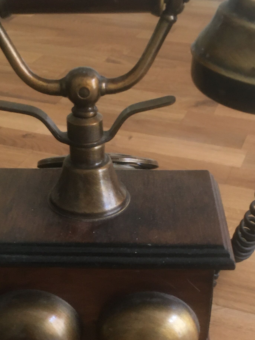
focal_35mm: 64
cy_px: 232
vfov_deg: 30.0
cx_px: 111
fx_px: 629
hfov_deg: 22.9
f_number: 2.2
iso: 160
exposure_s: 1/33
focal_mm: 4.15
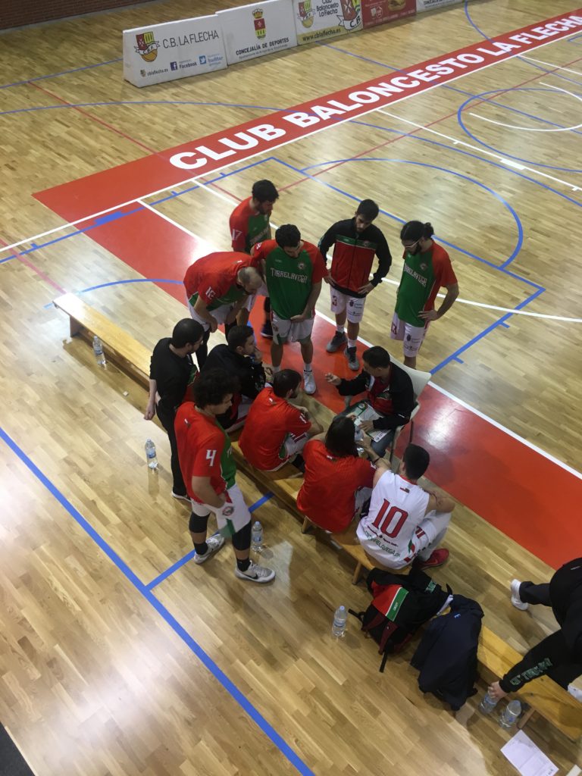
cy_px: 388
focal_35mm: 29
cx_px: 291
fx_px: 650
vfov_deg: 61.7
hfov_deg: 48.2
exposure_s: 1/33
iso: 100
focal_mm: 4.15
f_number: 2.2
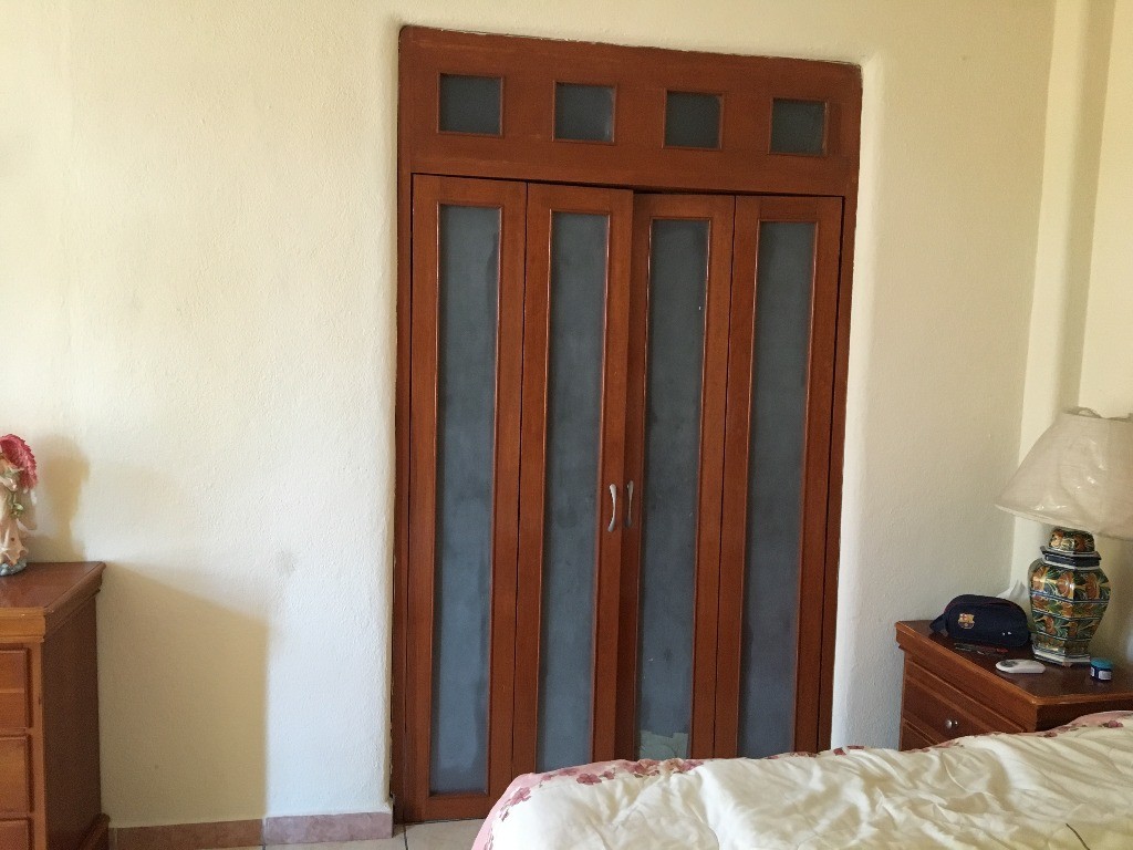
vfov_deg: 48.2
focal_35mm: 29
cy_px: 425
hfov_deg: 61.7
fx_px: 949
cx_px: 566
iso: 200
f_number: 2.2
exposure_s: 1/30
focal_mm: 4.15
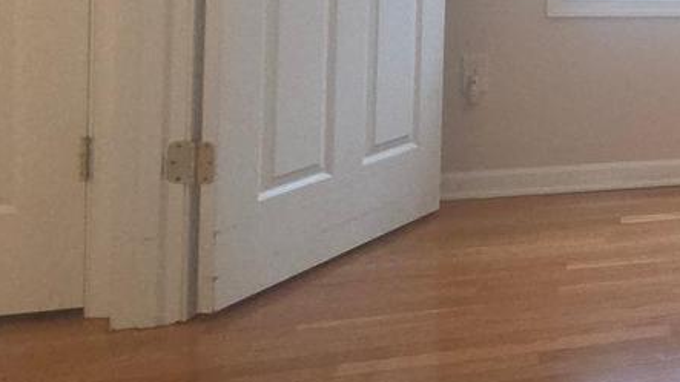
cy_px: -55
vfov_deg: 24.0
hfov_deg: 29.9
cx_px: 979
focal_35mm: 46
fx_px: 829
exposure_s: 1/60
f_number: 2.2
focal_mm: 2.2
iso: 250
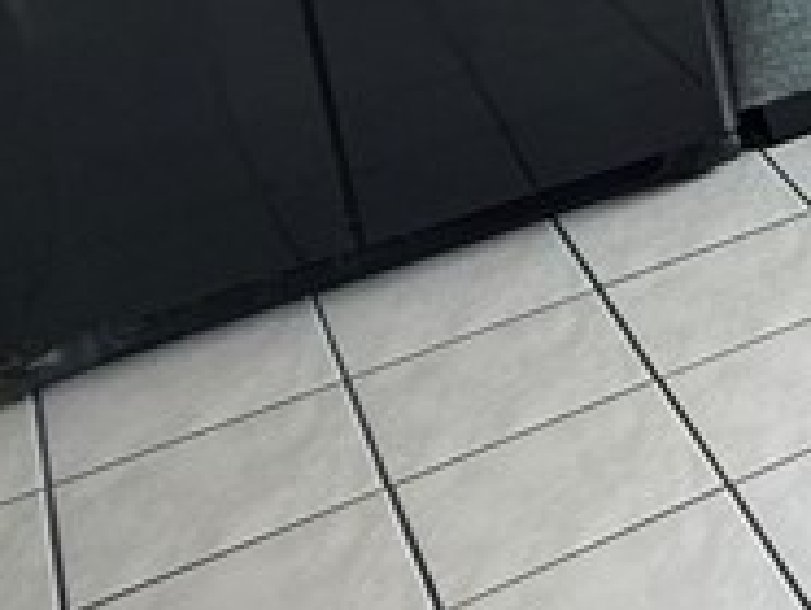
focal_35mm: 77
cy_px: -292
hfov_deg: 16.2
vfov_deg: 17.4
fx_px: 1806
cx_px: 1796
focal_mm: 2.22
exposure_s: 1/99
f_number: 2.2
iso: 125
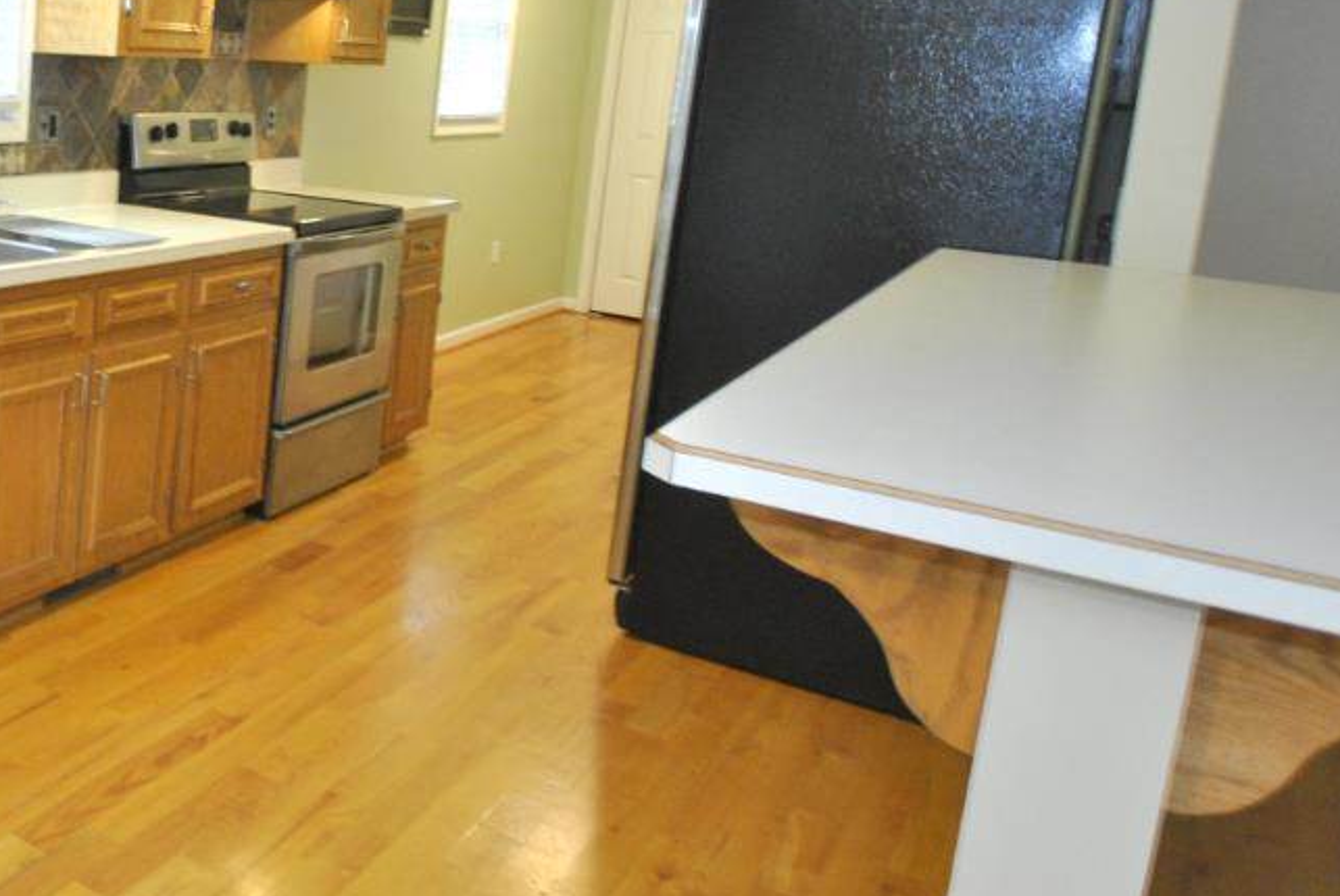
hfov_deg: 43.2
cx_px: -113
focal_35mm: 35
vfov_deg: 37.2
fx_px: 1304
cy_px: 252
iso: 400
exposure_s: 1/13
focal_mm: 10
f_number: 4
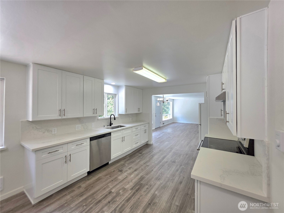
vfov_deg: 89.9
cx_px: 142
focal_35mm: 13
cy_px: 106
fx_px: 107
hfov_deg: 106.2
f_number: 1.9
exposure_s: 1/120
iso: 50
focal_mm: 2.2
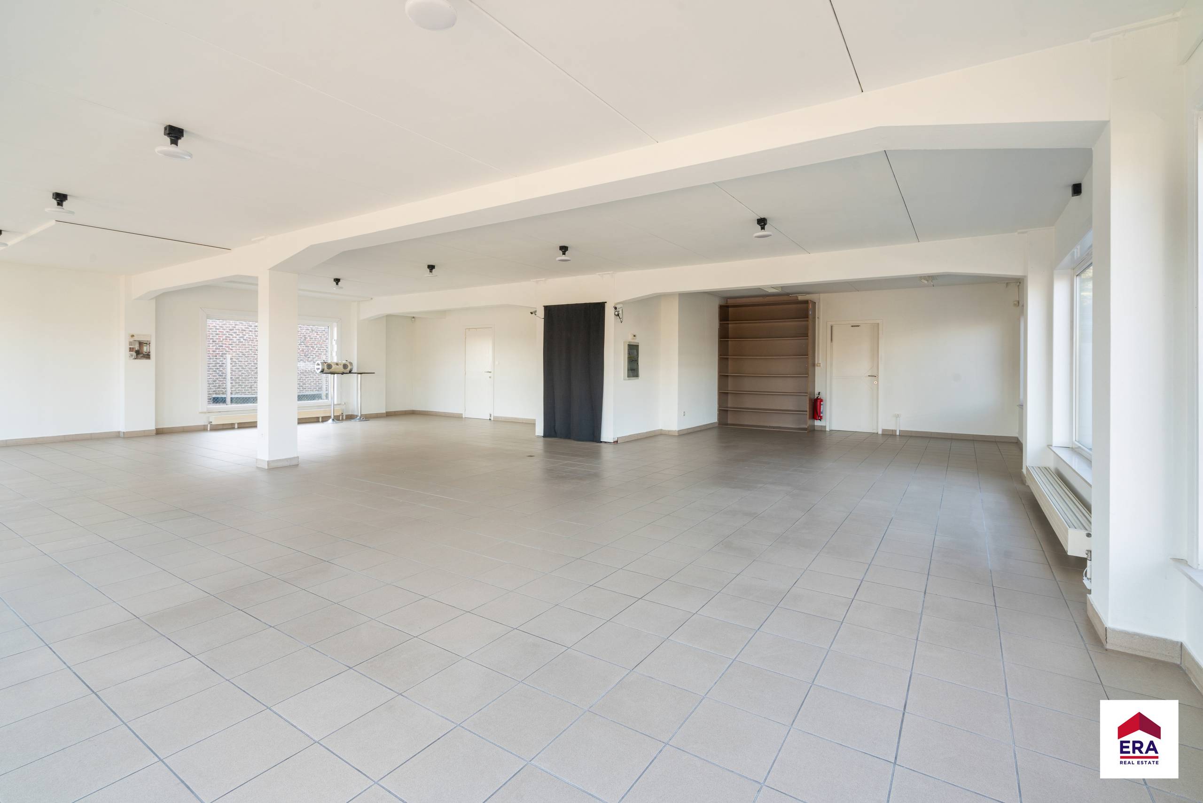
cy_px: 402
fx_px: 535
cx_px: 602
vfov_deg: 73.8
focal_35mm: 16
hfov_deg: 96.7
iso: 250
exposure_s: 1/40
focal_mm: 16
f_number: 11
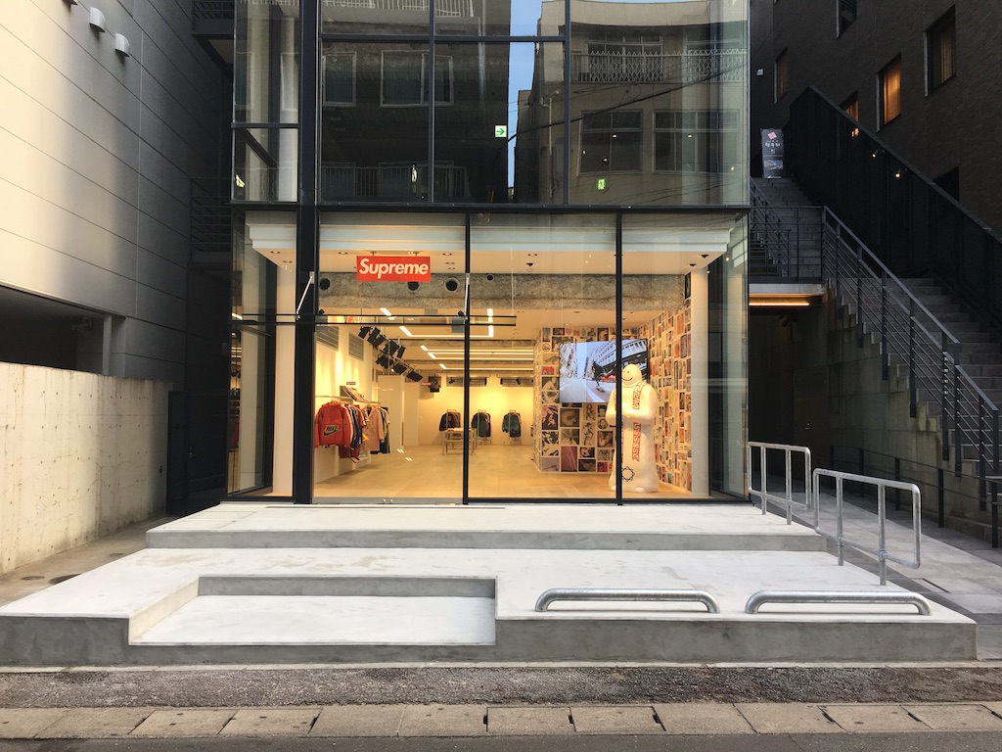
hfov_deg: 61.7
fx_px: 839
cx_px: 501
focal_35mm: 29
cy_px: 376
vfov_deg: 48.2
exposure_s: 1/60
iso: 25
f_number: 2.2
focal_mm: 4.15
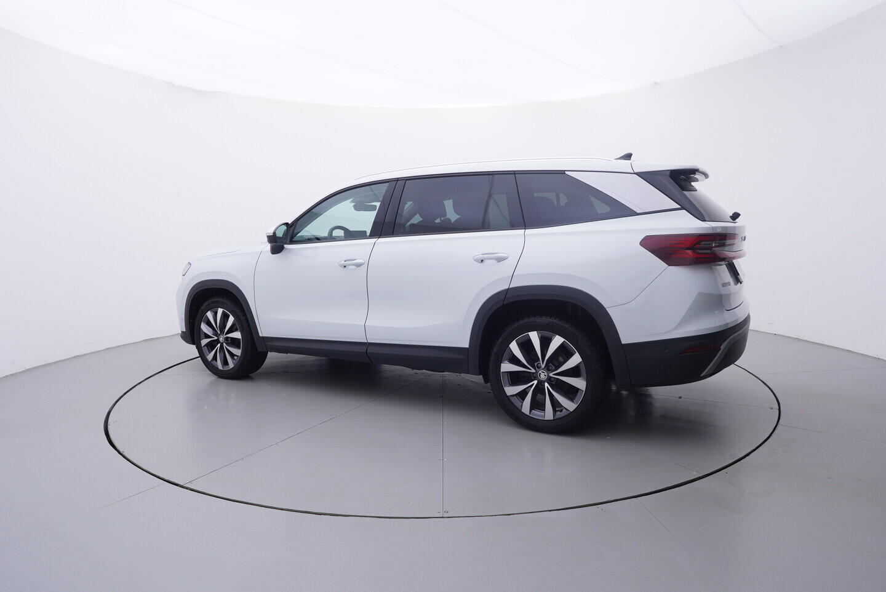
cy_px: 296
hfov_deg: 77.3
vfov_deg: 56.2
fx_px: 554
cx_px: 443
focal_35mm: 22
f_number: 5
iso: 200
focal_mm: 15
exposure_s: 1/80
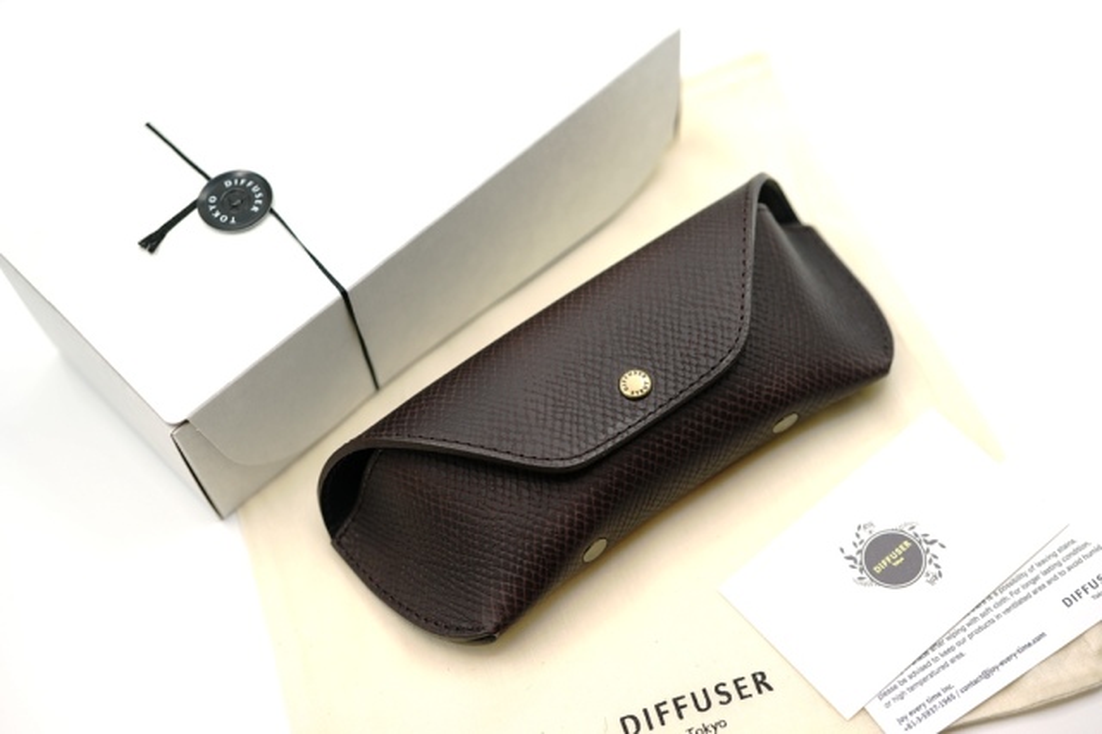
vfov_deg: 27.0
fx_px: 1530
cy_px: 367
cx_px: 551
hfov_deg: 39.6
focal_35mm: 50
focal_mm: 50
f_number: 3.2
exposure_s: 1/60
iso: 100
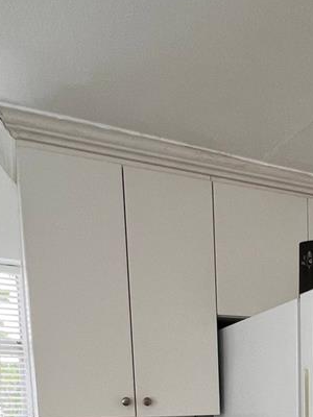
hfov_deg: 35.3
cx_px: 262
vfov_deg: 38.9
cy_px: 465
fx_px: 470
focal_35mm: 39
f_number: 1.8
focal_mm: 1.57
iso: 50
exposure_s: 1/99
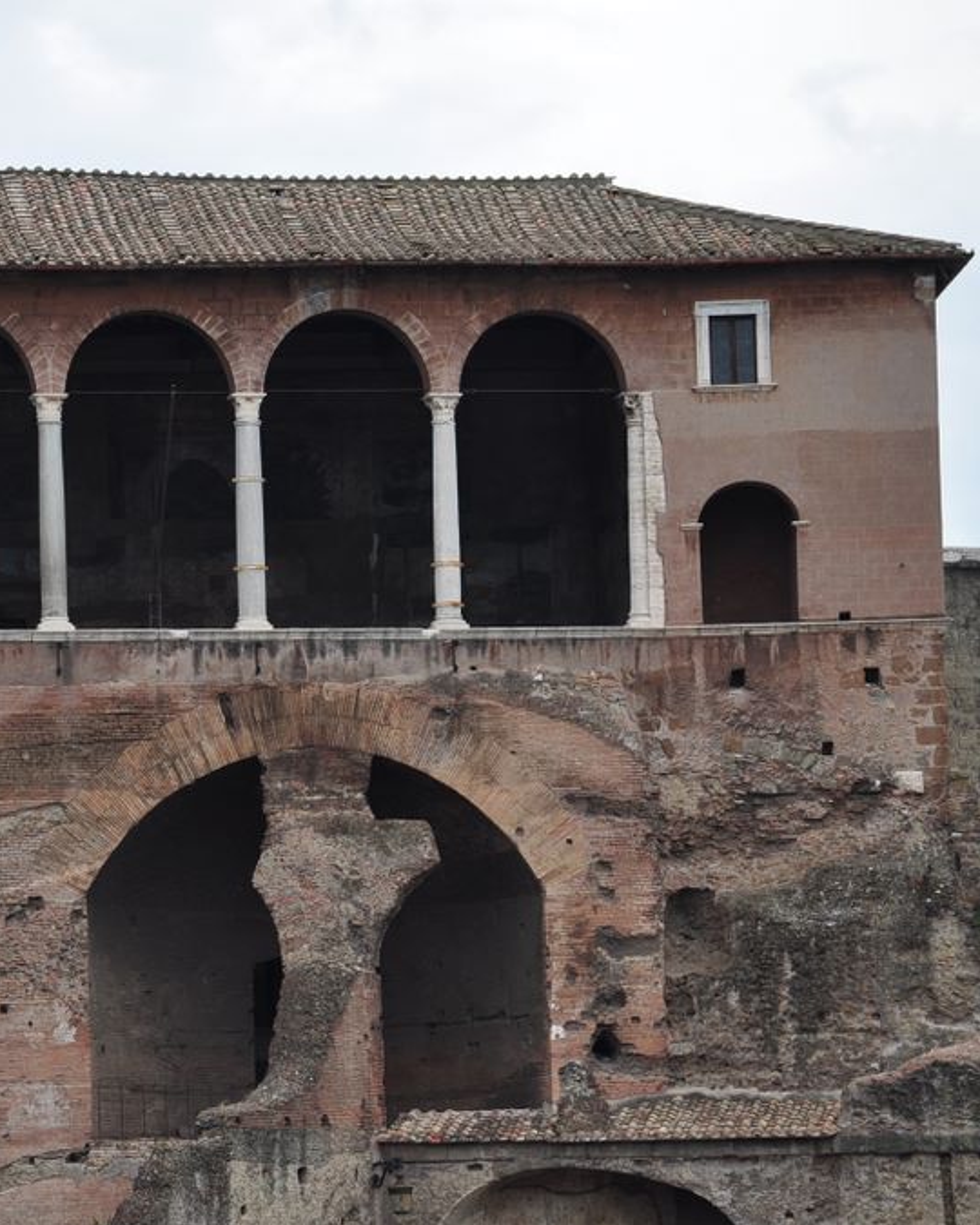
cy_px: 613
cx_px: 227
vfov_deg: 10.1
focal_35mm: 192
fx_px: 6961
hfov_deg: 8.0
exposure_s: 1/200
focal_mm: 90
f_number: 10
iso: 200
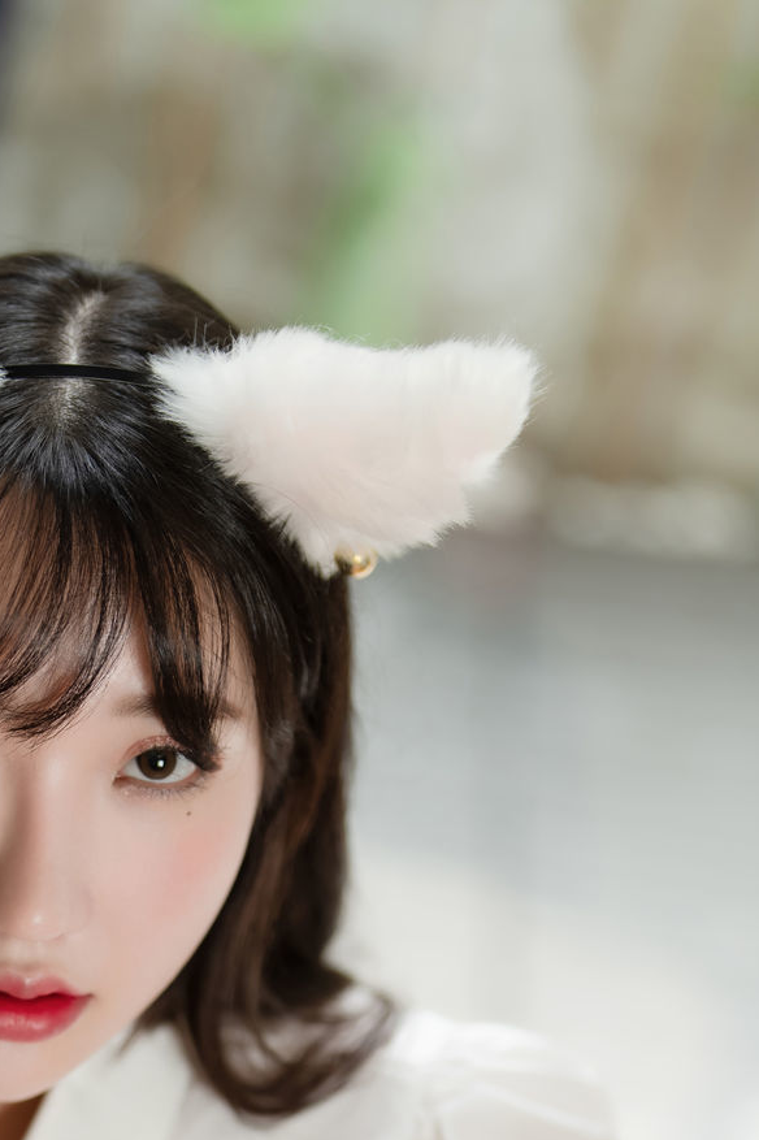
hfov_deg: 9.9
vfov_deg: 14.4
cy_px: 1395
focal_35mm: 138
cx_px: -16
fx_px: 4367
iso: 64
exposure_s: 1/250
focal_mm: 50
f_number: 1.4
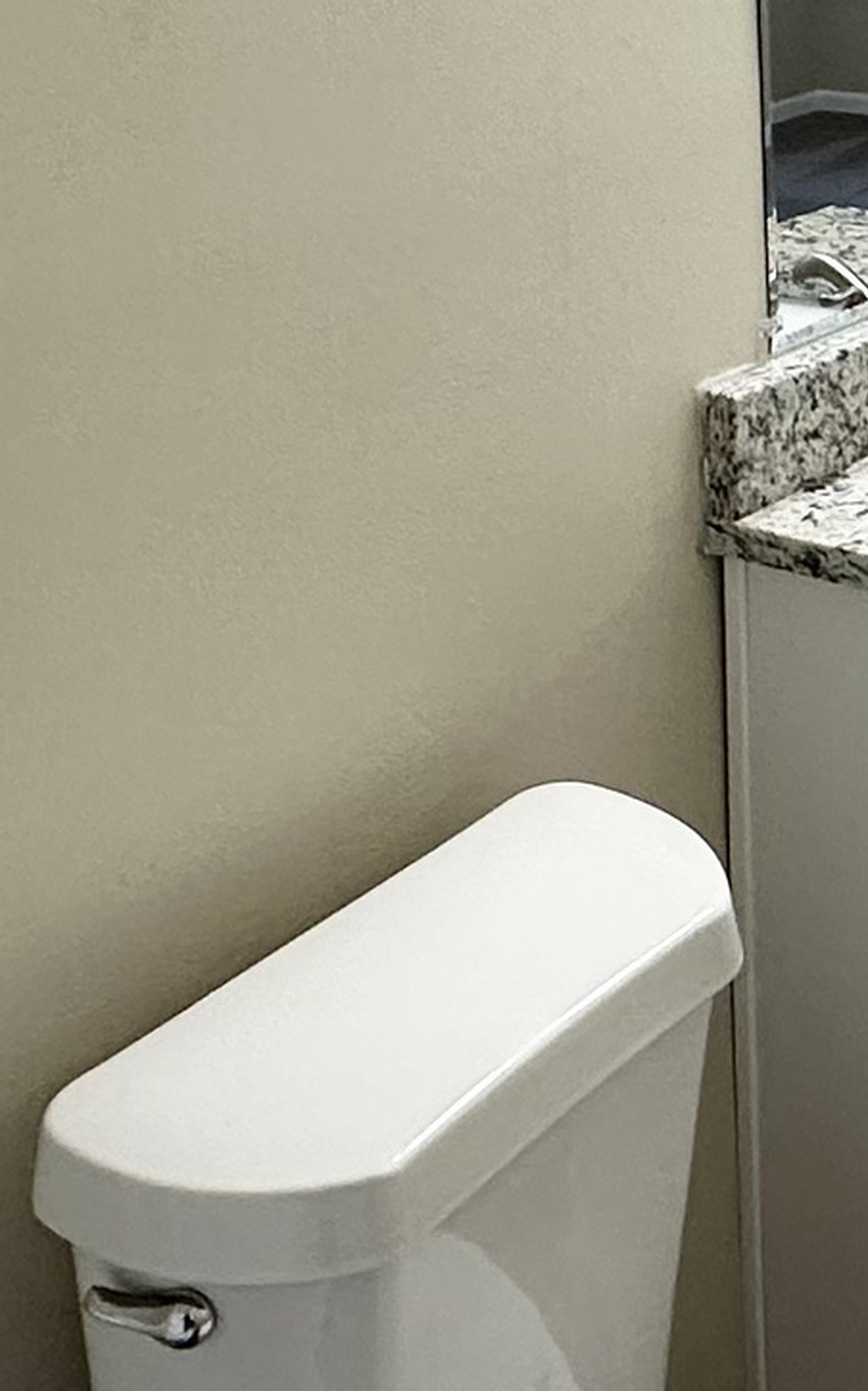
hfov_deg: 19.5
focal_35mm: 63
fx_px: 2386
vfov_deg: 30.0
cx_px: 1012
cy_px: -38
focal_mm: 2.22
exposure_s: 1/120
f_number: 2.2
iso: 160
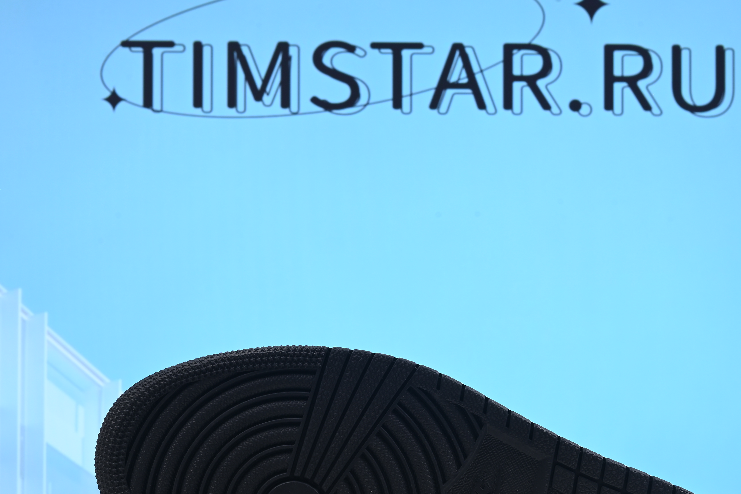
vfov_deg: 20.7
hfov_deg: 30.9
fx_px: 1338
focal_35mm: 65
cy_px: 406
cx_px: 392
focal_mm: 39
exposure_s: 1/2
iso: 100
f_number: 16
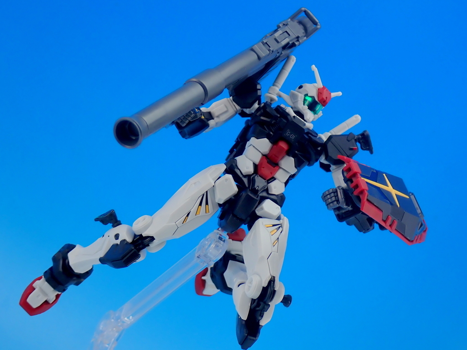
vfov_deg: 18.0
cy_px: 175
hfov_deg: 23.8
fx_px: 1106
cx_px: 234
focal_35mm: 82
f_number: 4.3
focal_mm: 14.62
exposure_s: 1/15
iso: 100
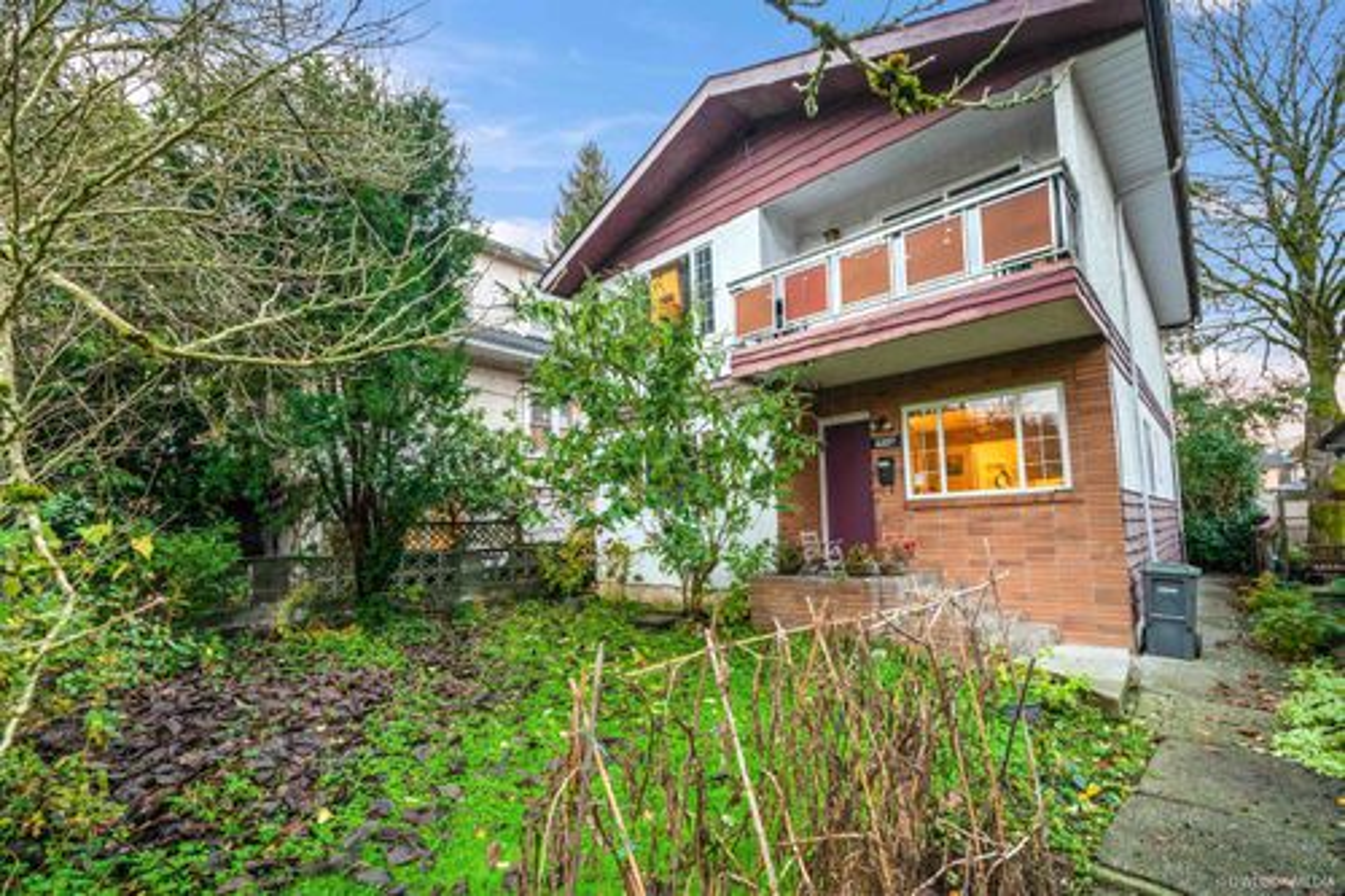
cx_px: 672
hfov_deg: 102.3
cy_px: 448
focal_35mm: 14
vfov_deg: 79.2
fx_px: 542
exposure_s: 1/6
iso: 640
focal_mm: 14.5
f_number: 8
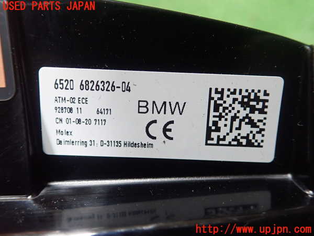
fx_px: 272
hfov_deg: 60.0
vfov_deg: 46.8
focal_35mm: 30
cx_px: 157
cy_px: 118
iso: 640
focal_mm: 5.5
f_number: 2.3
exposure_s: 1/125
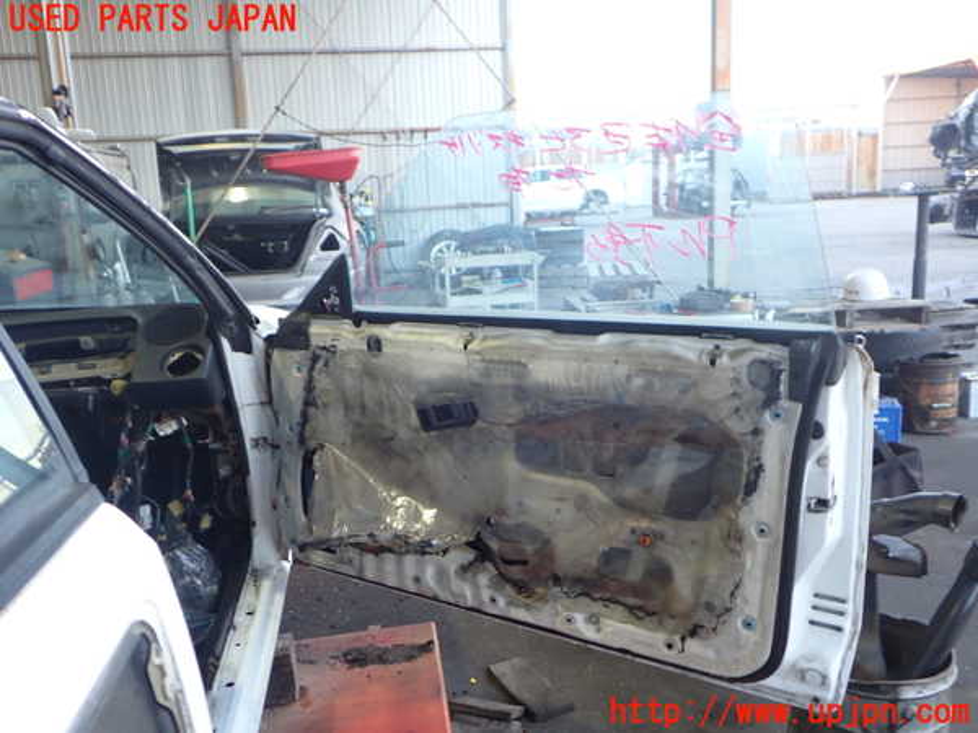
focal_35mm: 30
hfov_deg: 60.0
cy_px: 366
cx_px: 489
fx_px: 848
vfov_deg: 46.8
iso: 200
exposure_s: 1/40
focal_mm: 5.4
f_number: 2.3
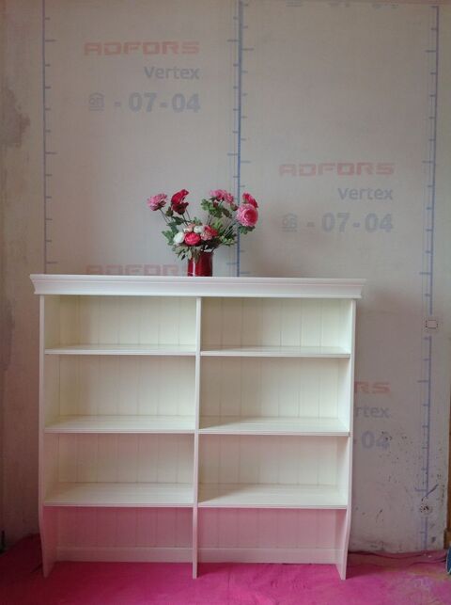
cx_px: 226
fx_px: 610
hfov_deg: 40.6
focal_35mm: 35
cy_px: 302
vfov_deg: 52.7
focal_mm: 4.28
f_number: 2.4
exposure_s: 1/188
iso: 50
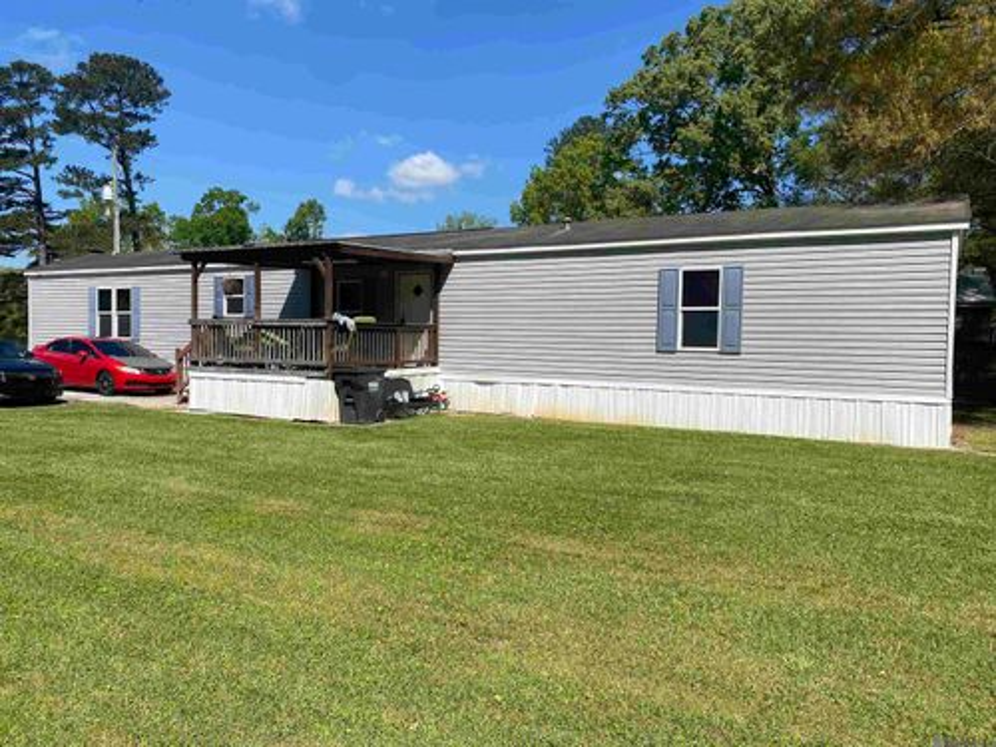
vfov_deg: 53.1
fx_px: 748
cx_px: 498
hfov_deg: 67.3
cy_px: 374
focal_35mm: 26
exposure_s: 1/3846
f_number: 1.8
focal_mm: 4.25
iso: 32
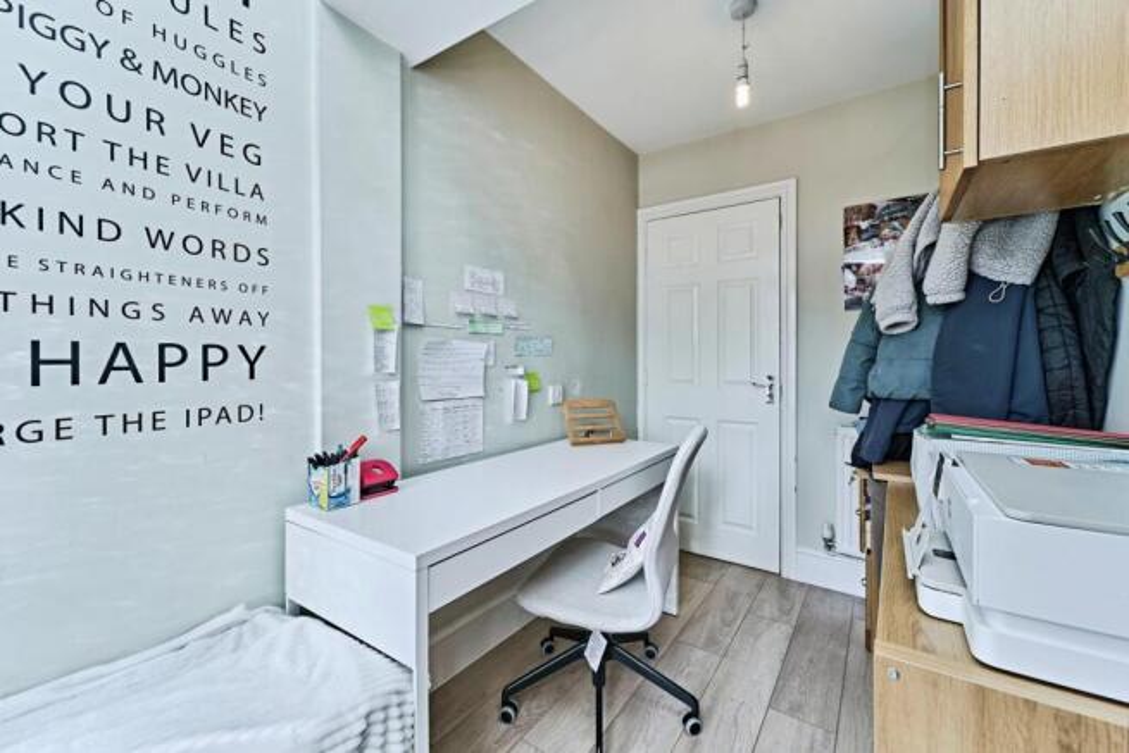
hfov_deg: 104.2
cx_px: 564
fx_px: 439
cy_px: 376
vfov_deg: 81.2
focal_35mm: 14
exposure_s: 1/60
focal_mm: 14
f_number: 8
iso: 320
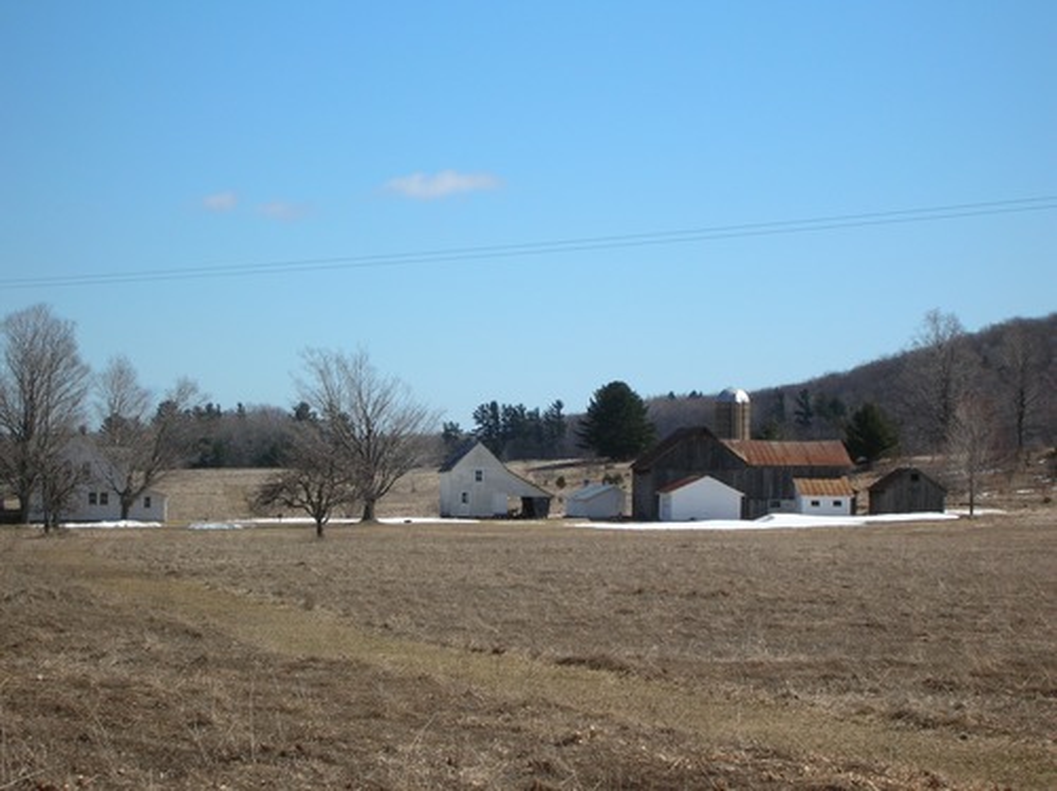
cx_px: 528
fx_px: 3203
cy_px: 396
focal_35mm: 105
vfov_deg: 14.1
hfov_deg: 18.7
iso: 50
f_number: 4.9
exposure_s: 1/484
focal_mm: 17.4
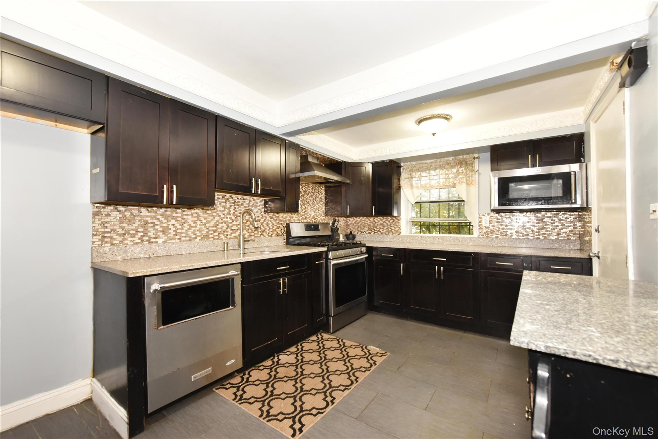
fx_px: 256
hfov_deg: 104.2
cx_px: 329
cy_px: 220
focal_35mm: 14
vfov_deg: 81.2
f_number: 8
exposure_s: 1/20
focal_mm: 14
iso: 1600
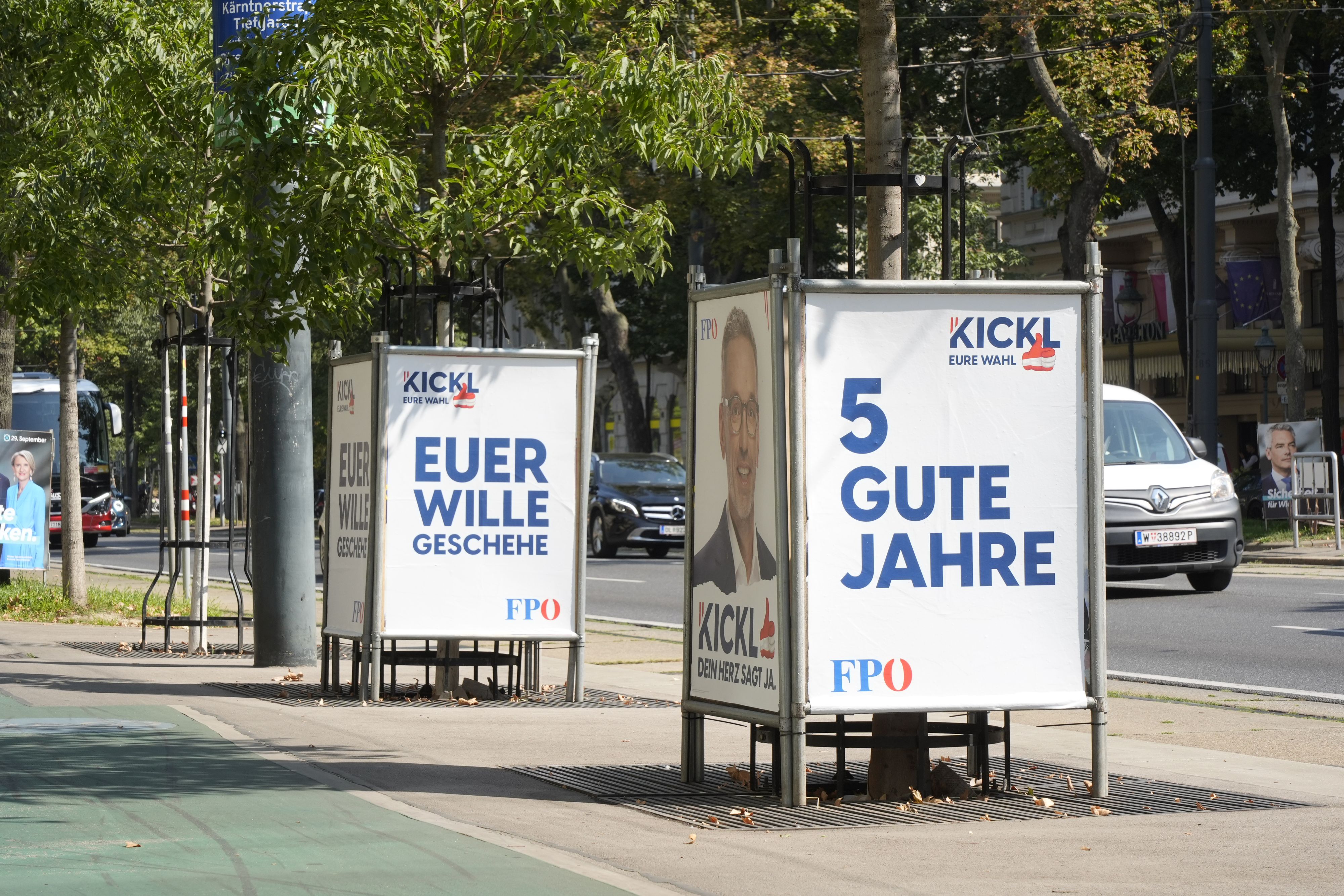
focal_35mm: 96
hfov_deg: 21.2
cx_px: 672
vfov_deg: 14.3
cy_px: 448
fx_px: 3584
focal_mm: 96
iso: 500
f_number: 14
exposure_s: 1/200
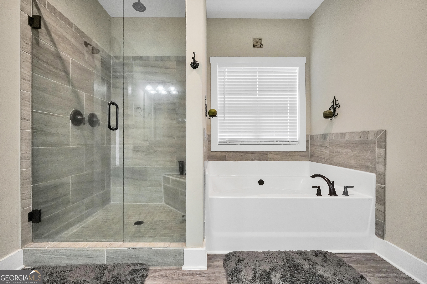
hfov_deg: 100.4
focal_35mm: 15
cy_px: 142
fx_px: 178
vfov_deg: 77.3
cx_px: 214
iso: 2000
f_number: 4
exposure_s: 1/160
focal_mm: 10
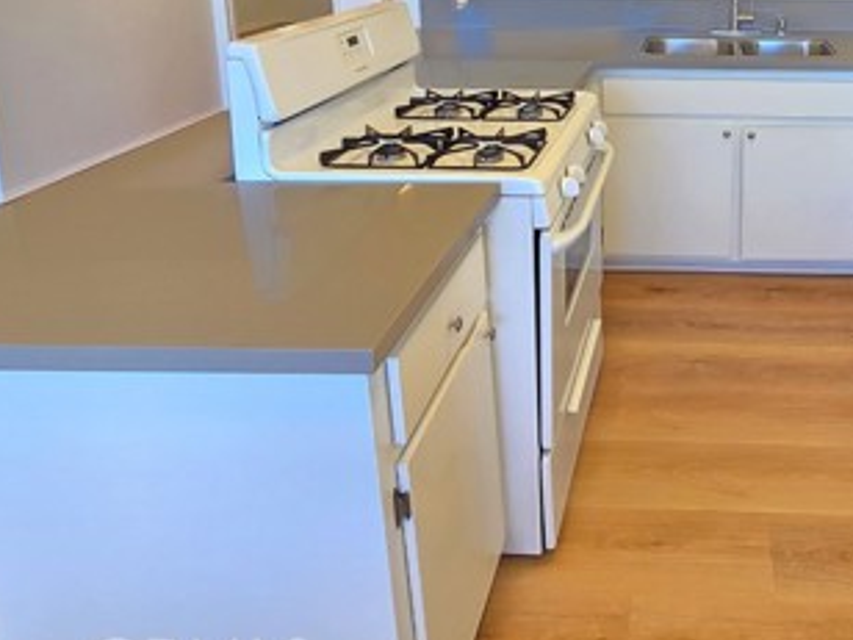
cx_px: 695
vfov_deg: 45.4
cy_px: 39
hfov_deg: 59.6
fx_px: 665
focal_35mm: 27
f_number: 2.2
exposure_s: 1/60
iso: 125
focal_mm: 2.2
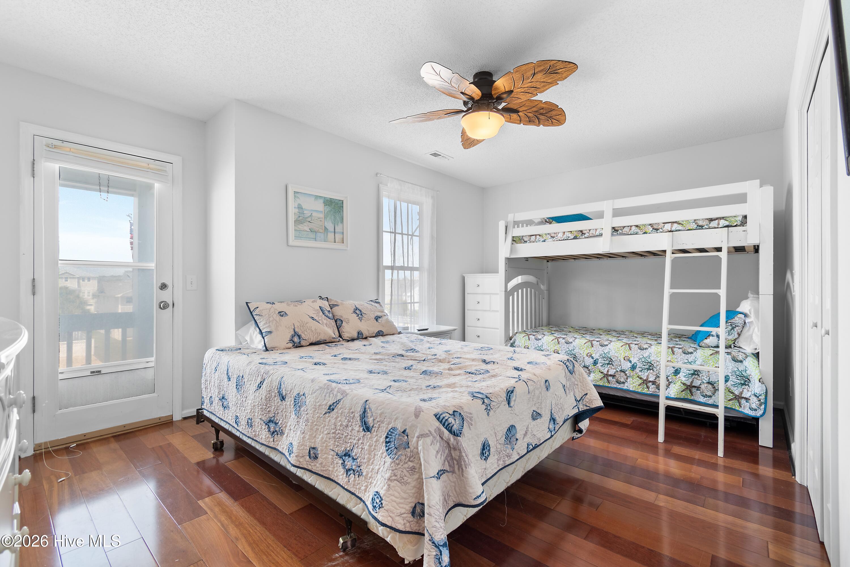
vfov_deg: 77.3
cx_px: 425
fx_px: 354
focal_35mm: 15
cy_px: 284
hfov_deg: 100.4
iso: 100
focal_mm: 10
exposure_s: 1/3
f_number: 4.5
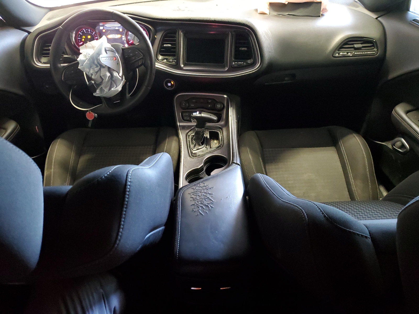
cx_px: 210
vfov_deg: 53.1
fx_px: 315
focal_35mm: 26
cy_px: 157
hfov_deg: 67.3
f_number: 1.5
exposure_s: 1/15
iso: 412
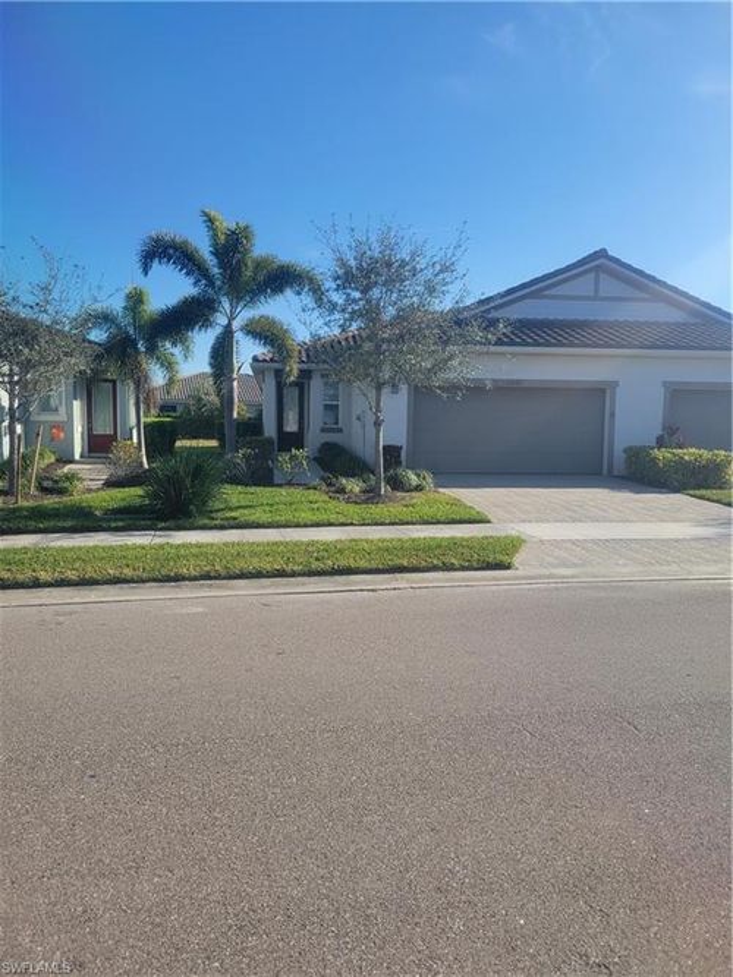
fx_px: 734
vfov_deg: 67.3
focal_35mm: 26
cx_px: 366
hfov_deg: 53.0
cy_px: 488
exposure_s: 1/1973
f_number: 1.8
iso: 40
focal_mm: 5.4
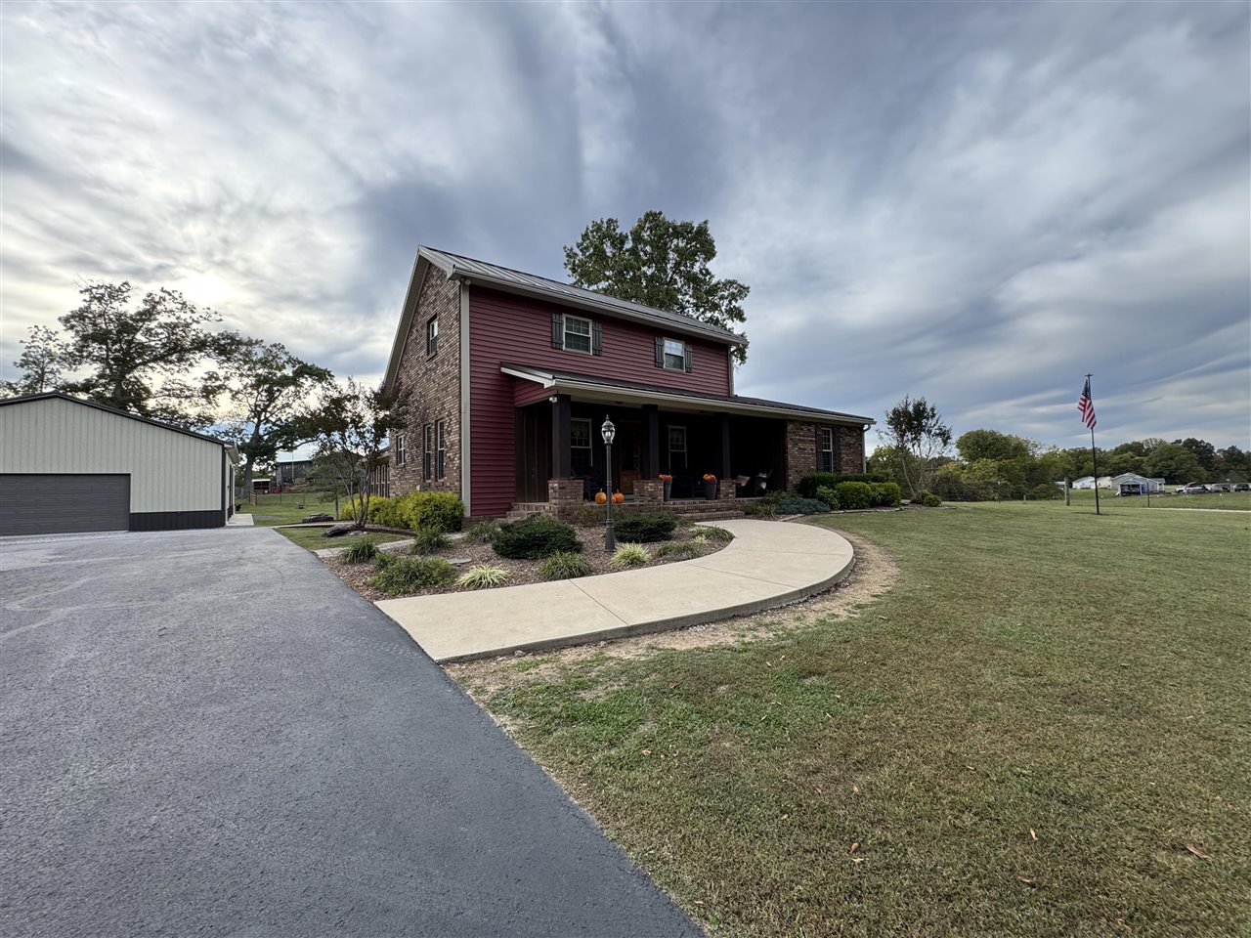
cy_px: 469
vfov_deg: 85.7
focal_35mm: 14
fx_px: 506
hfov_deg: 102.1
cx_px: 626
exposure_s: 1/346
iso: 40
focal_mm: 2.22
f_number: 2.2
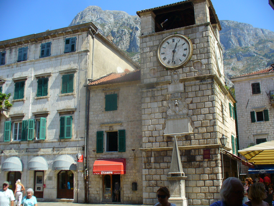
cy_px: 103
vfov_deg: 38.7
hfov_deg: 50.1
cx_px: 137
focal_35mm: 37
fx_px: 293
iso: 80
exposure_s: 1/320
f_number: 5.6
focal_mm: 6.1
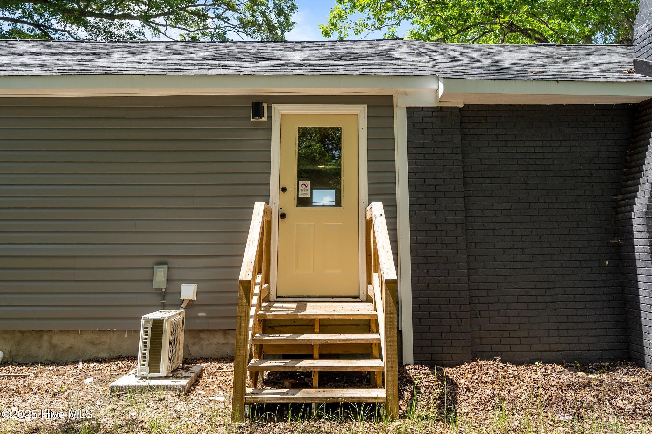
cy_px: 217
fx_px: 543
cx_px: 326
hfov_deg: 61.9
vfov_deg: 43.6
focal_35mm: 30
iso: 200
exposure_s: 1/400
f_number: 7.1
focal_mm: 30
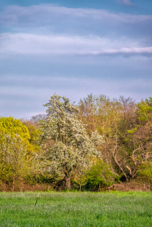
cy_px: 114
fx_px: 1449
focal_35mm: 229
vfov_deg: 9.0
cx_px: 76
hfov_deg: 6.0
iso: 320
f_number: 4
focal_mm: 83.9
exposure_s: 1/1600
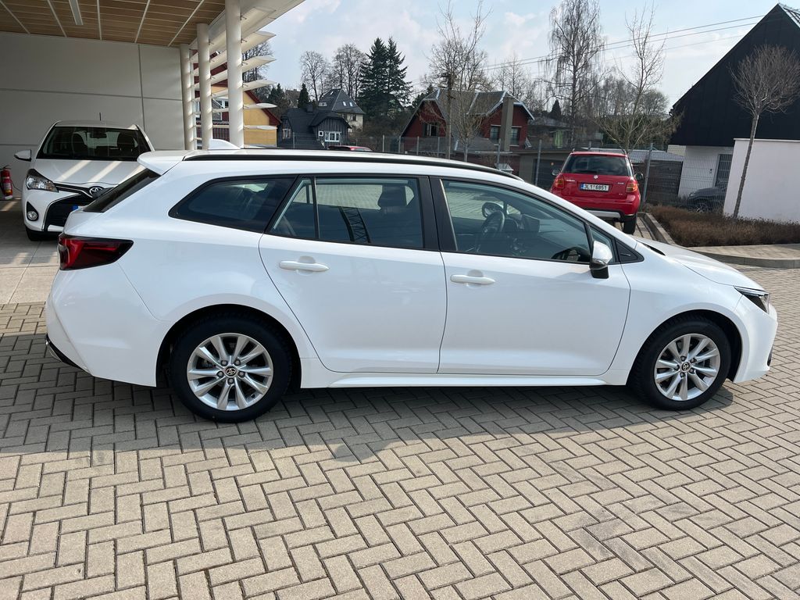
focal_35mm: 26
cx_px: 400
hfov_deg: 67.3
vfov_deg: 53.1
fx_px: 601
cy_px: 300
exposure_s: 1/3135
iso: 50
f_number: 1.6
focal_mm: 5.1
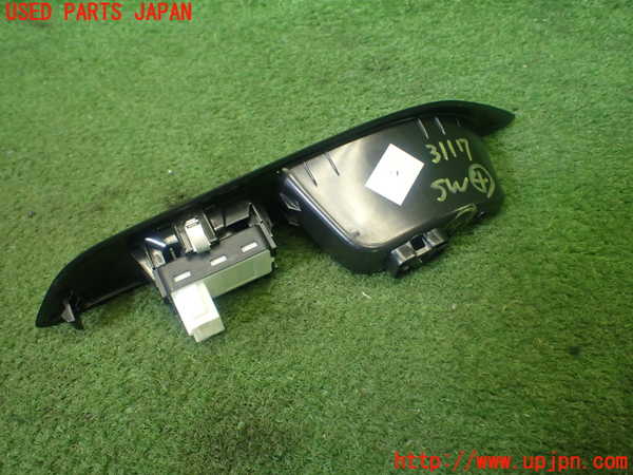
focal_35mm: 30
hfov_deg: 60.0
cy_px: 238
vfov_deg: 46.8
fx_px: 549
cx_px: 316
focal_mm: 5.4
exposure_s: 1/125
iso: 500
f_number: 2.3
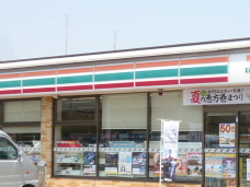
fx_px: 527
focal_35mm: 73
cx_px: 235
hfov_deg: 25.7
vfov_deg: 20.1
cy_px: 121
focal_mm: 4.7
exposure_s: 1/400
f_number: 4.5
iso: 100
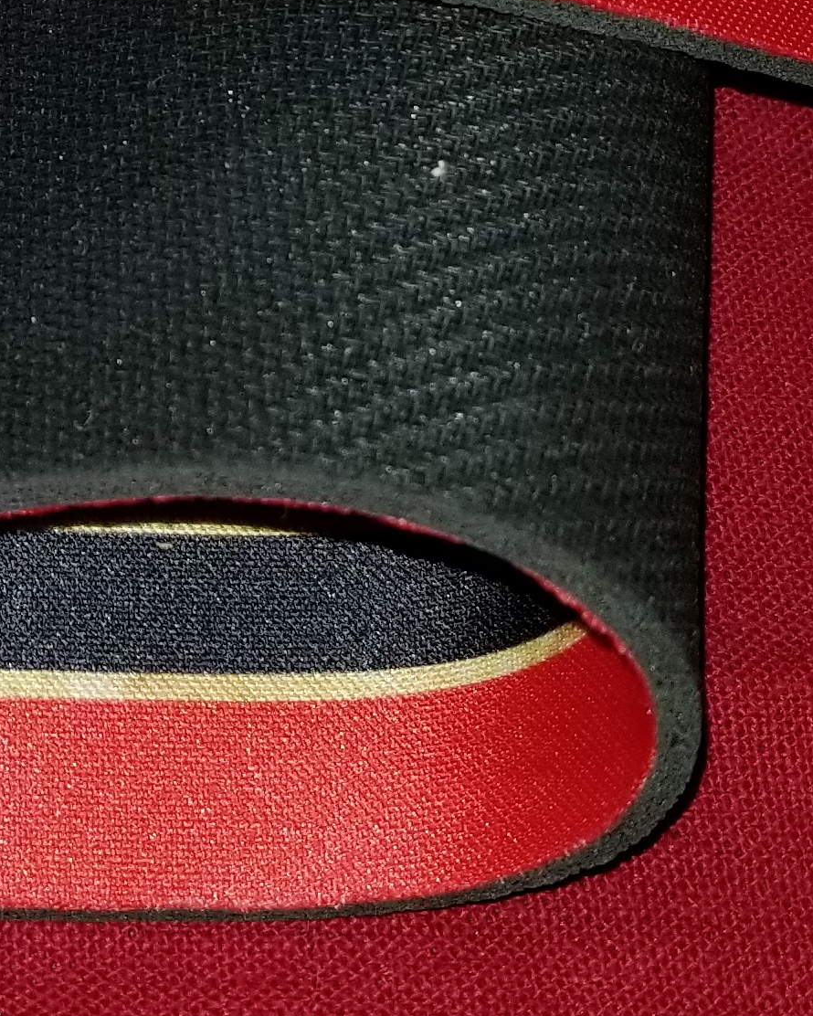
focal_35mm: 92
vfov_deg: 20.5
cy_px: 184
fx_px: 2766
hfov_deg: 16.0
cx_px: -193
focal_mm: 4.25
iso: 50
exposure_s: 1/159
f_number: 1.7
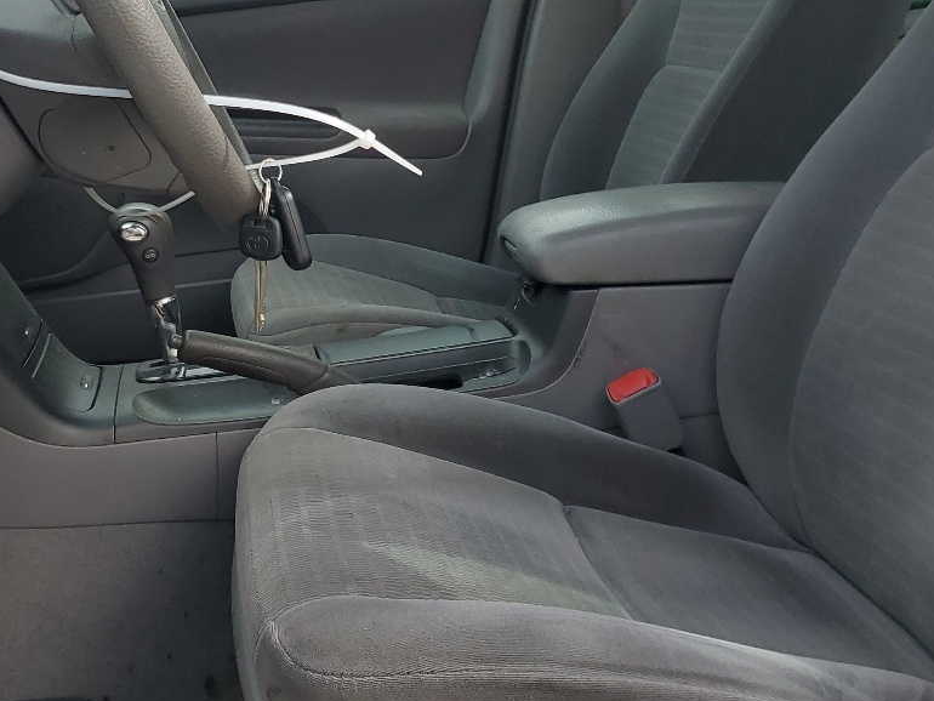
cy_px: 241
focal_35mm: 54
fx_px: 1457
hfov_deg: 35.4
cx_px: 369
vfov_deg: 26.9
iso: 50
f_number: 1.5
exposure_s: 1/1000
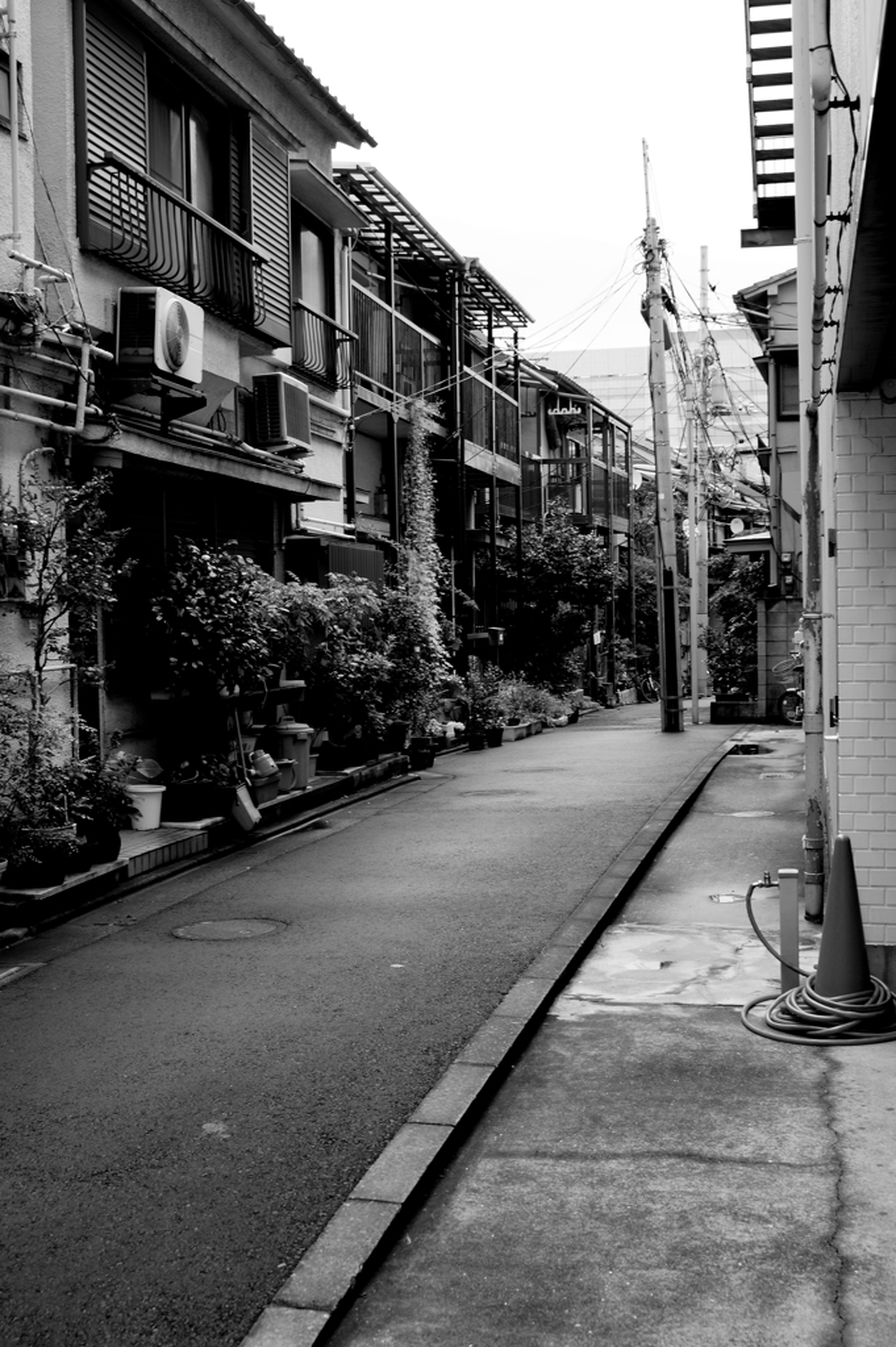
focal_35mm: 42
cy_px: 674
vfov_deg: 46.4
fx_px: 1571
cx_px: 448
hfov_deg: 31.8
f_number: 7.1
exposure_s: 1/20
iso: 100
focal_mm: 28
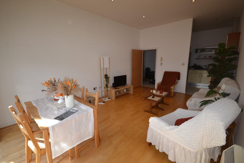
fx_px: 102
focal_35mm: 15
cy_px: 82
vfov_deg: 77.3
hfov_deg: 100.4
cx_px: 122
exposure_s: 1/125
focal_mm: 10
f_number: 4
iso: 140
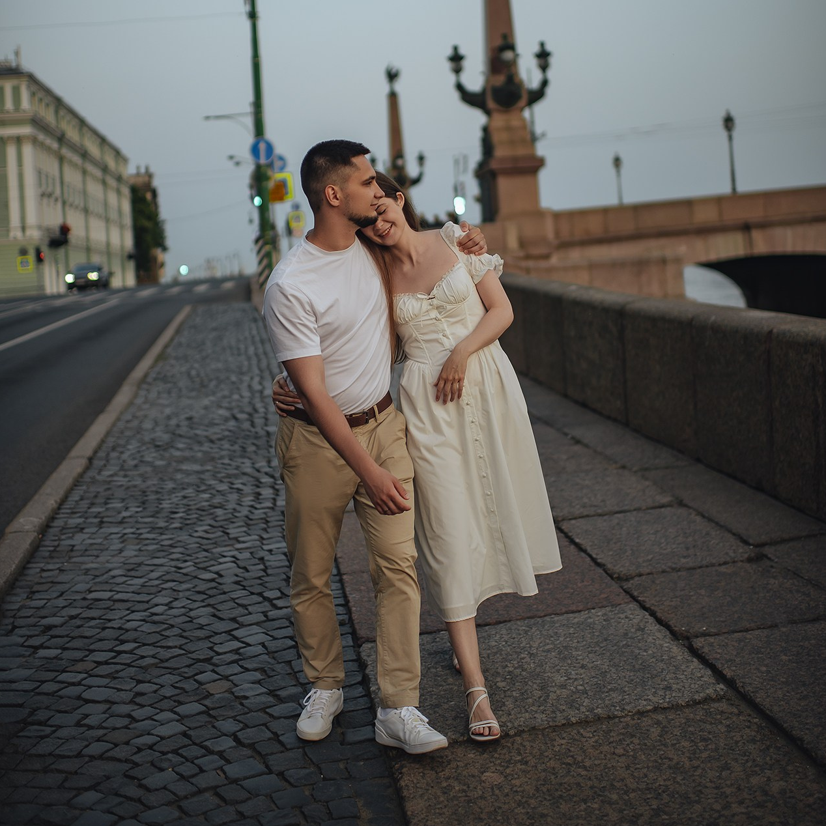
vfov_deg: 37.2
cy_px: 280
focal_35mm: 45
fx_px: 1215
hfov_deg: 37.6
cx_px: 415
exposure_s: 1/250
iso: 100
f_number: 1.4
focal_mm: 35
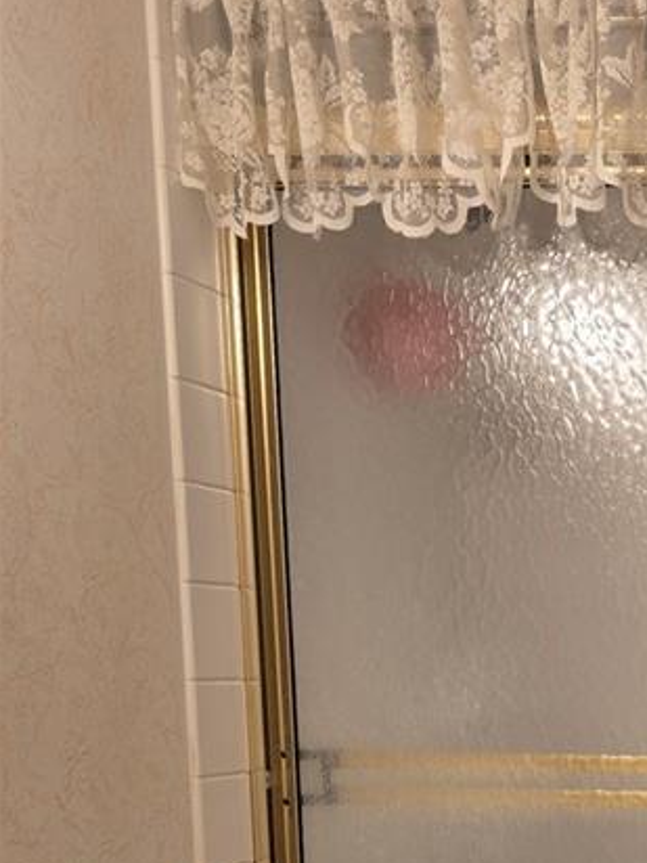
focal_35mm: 67
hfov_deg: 19.4
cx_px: 940
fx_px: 1670
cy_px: 909
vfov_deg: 27.0
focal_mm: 6.3
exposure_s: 1/120
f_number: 1.7
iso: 80
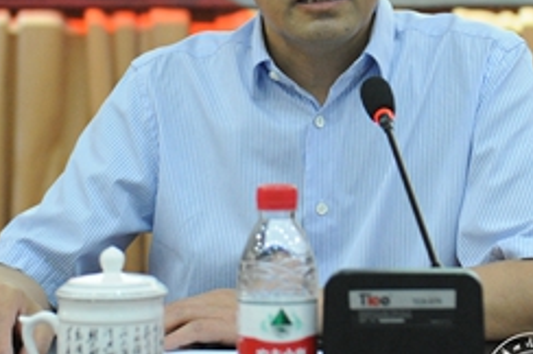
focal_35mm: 118
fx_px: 1745
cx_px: 389
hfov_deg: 17.3
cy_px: 47
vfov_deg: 11.5
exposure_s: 1/50
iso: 3200
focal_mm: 48
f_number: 2.8
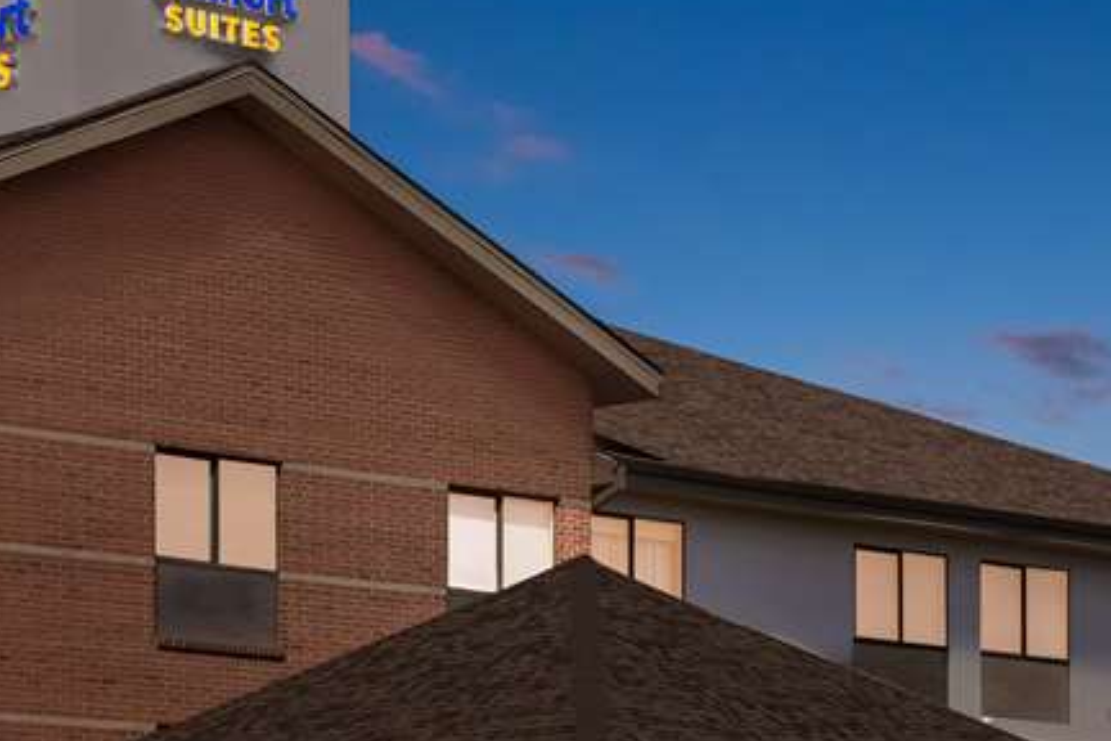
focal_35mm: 154
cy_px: 516
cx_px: 556
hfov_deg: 13.3
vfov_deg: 8.9
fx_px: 4752
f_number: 8
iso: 200
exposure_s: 1/160
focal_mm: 65
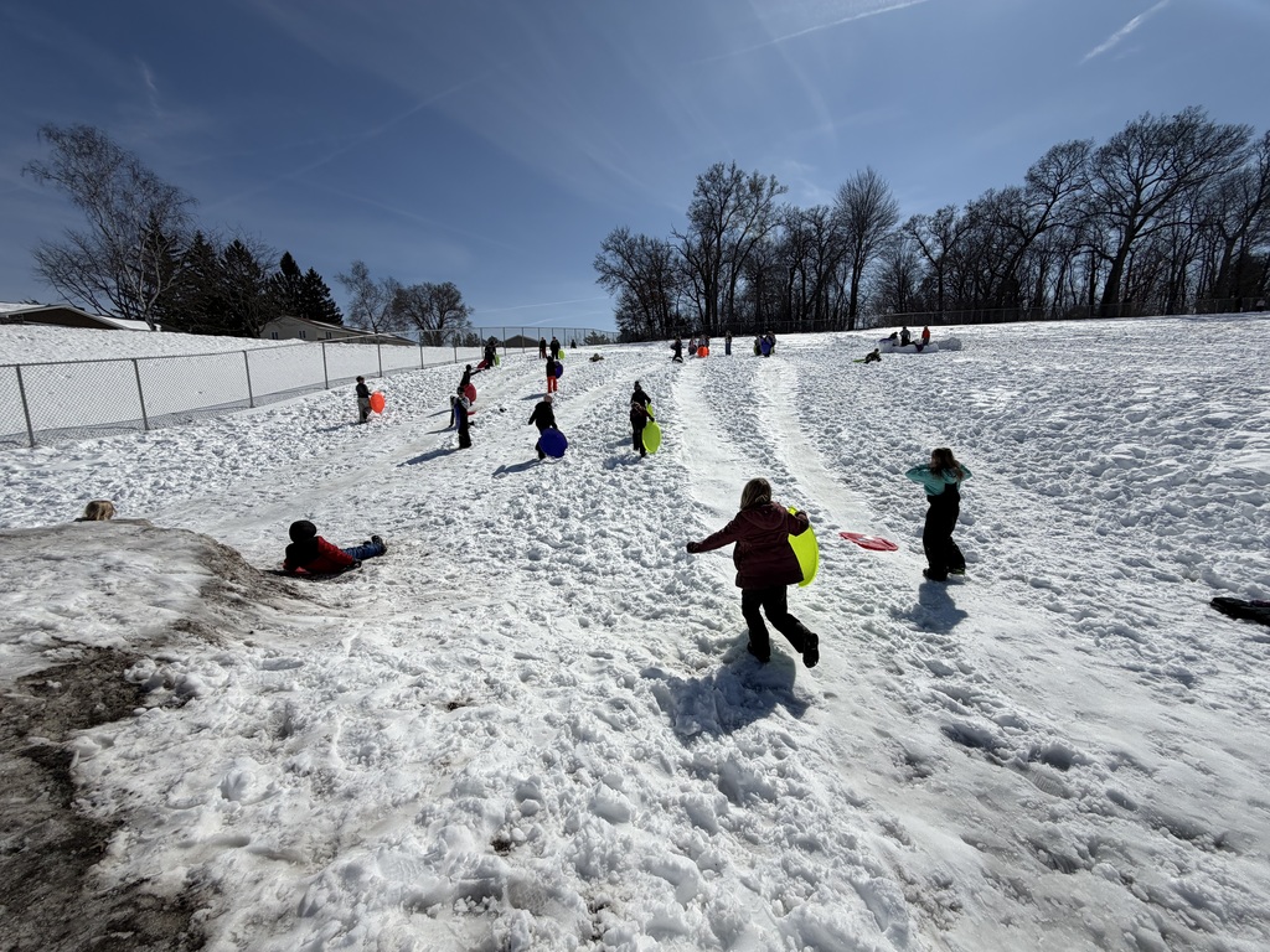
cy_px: 476
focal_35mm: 14
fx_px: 514
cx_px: 635
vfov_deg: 85.7
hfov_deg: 102.1
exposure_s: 1/4149
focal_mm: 2.22
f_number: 2.2
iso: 20
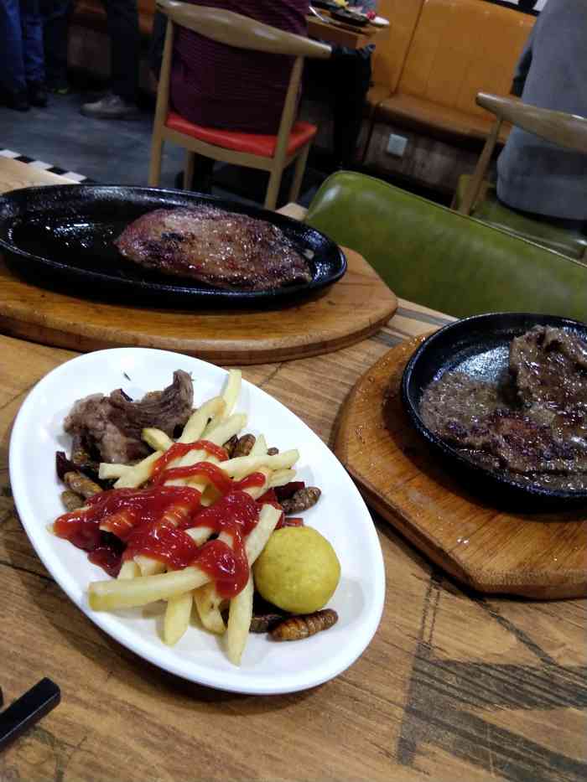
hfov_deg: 45.5
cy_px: 391
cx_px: 294
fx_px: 701
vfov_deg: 58.3
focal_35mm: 31
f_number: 2.2
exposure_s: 1/33.3
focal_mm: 3.69
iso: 500
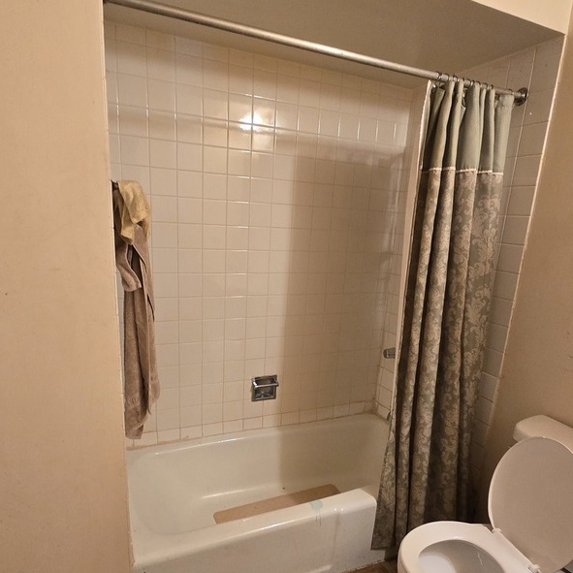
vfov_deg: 71.6
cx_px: 291
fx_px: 393
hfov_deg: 72.1
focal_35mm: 21
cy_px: 334
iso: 320
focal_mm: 2.2
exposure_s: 1/60
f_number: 2.2
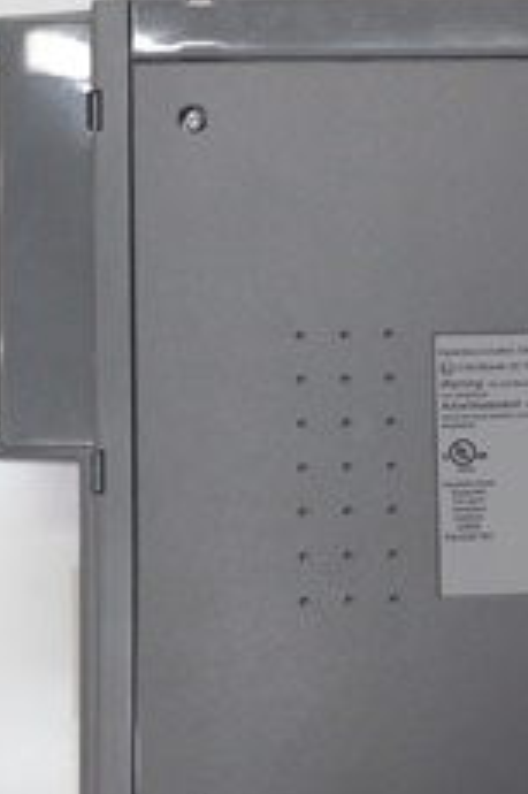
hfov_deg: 21.1
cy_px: 475
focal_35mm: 61
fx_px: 1344
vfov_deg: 32.8
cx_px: 580
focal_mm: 3.79
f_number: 2
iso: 172
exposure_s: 1/33
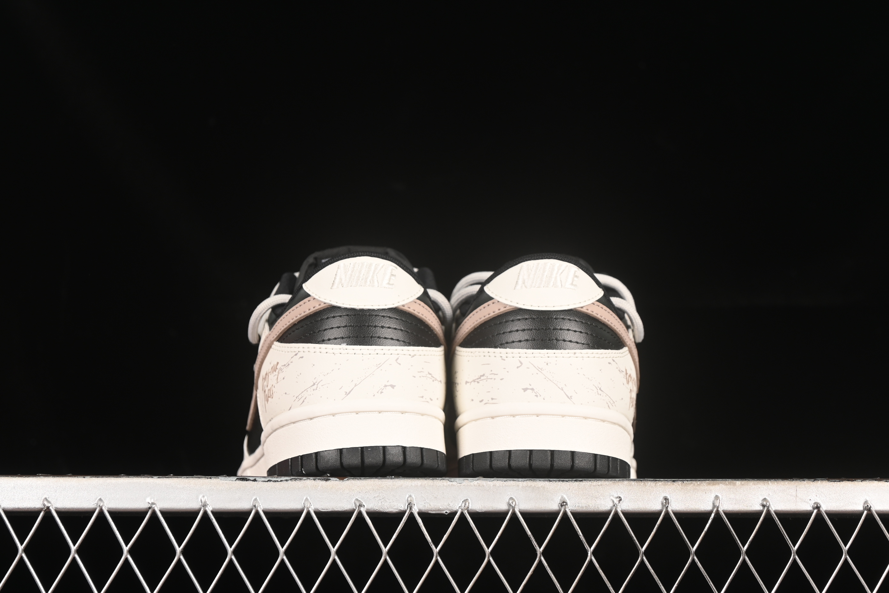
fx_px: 1852
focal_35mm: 75
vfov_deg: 18.2
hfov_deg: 27.0
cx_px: 444
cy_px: 296
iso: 160
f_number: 6.3
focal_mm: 50
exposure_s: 1/60
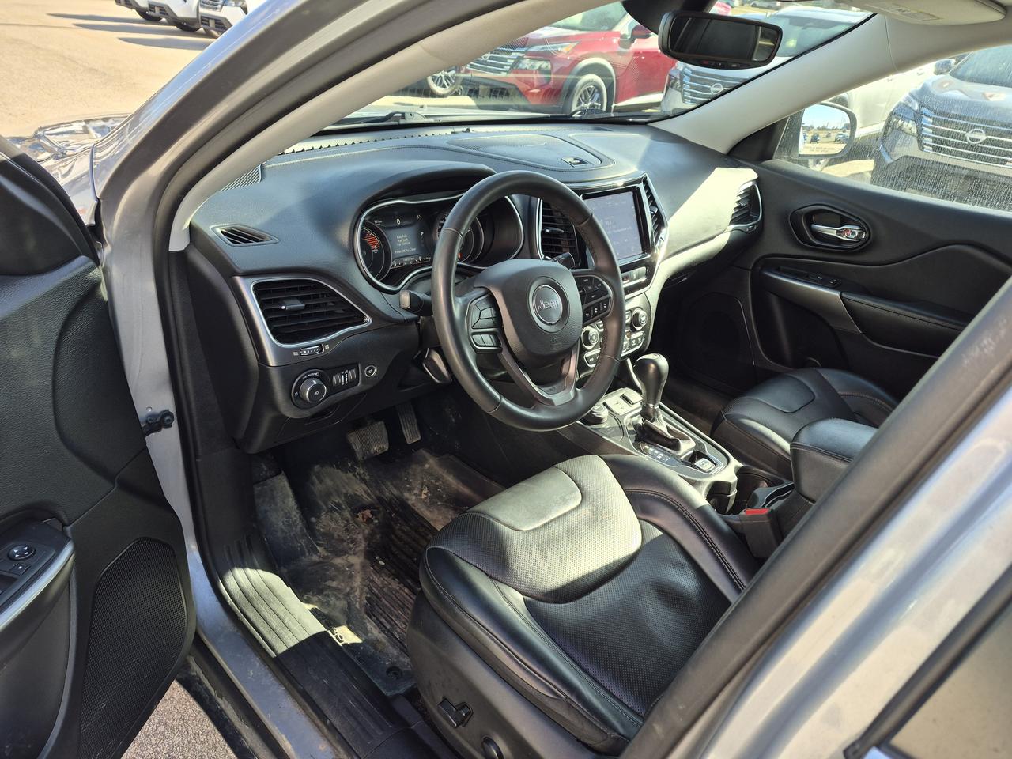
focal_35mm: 23
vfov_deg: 58.9
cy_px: 380
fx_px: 672
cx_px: 506
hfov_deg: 73.9
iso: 25
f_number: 1.8
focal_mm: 5.4
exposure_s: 1/216
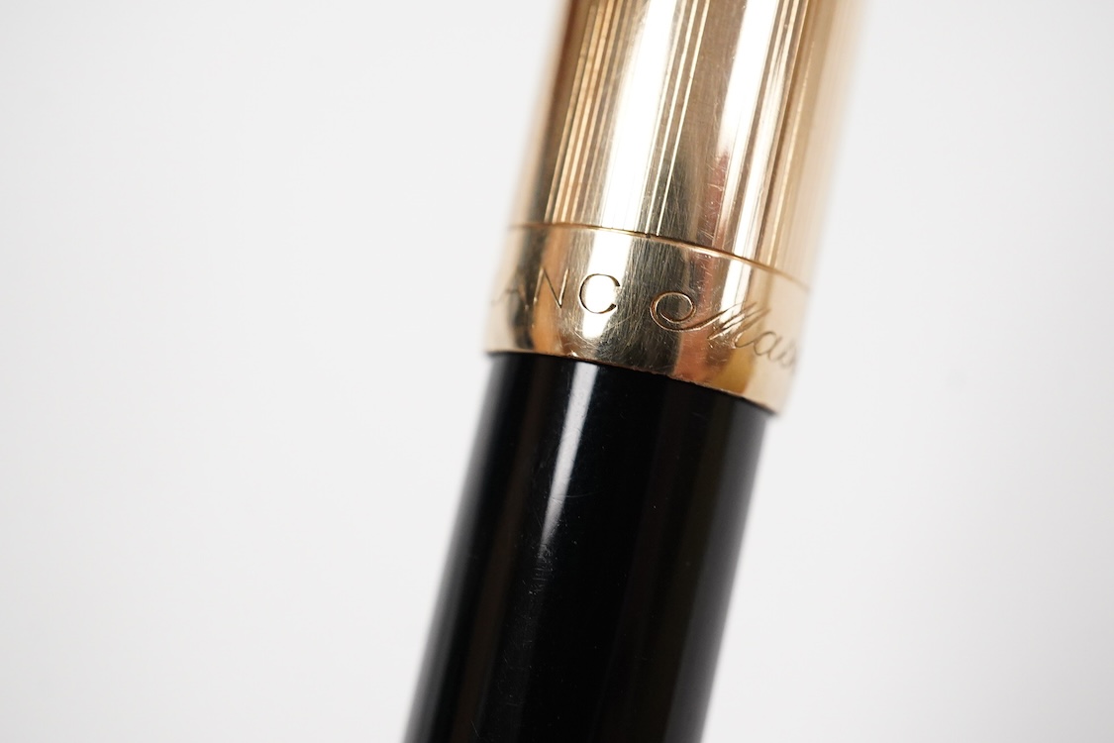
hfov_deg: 43.6
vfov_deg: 29.9
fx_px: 1392
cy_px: 372
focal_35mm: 45
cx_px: 557
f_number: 10
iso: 2500
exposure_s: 1/200
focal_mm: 30
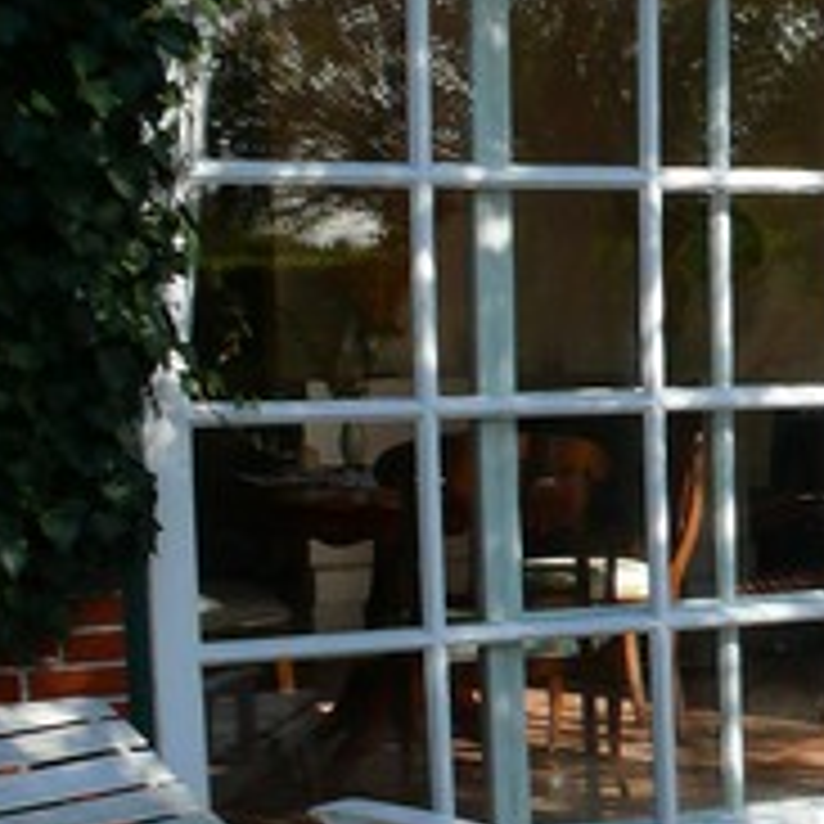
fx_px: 3420
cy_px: 527
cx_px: 1630
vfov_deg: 13.7
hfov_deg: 12.2
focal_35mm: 127
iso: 100
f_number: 5.6
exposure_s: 1/250
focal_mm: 7.4
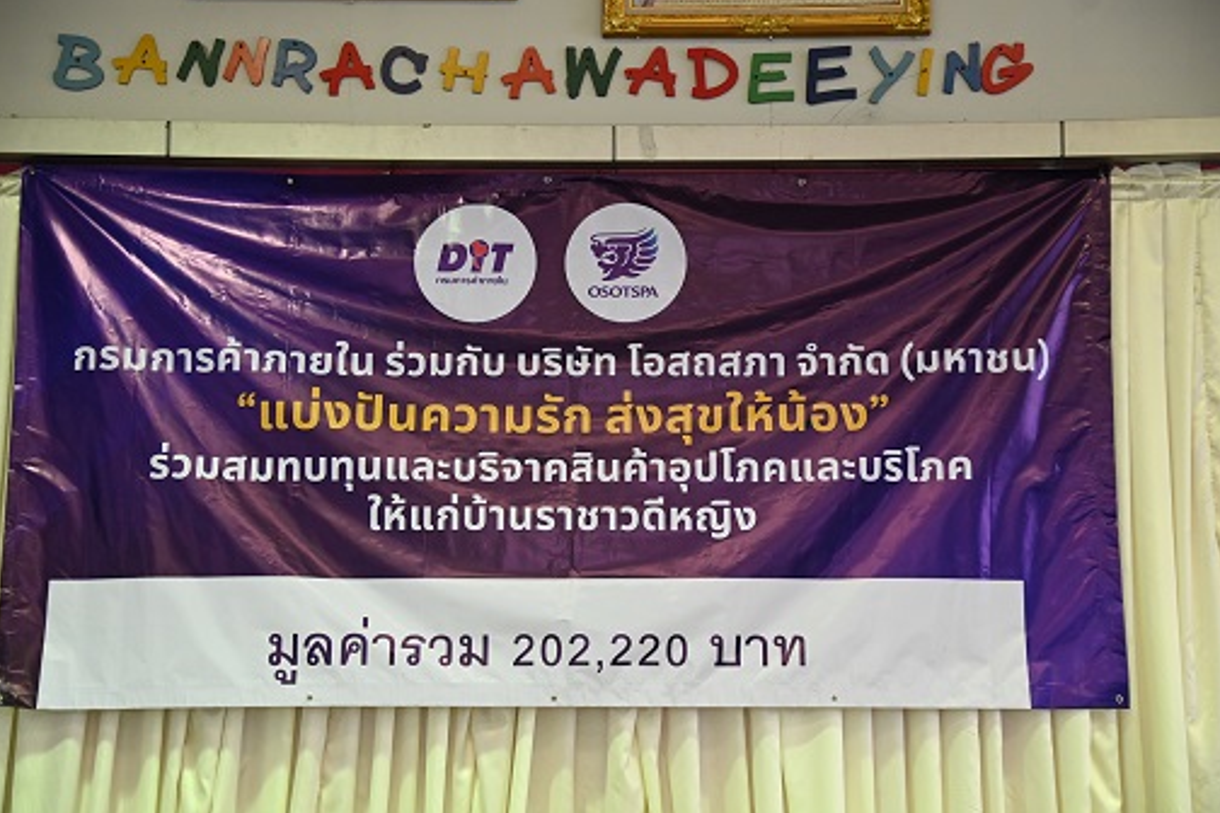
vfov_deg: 20.3
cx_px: 602
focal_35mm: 67
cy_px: 425
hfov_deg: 30.1
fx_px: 2270
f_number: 4
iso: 3200
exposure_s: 1/320
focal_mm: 62
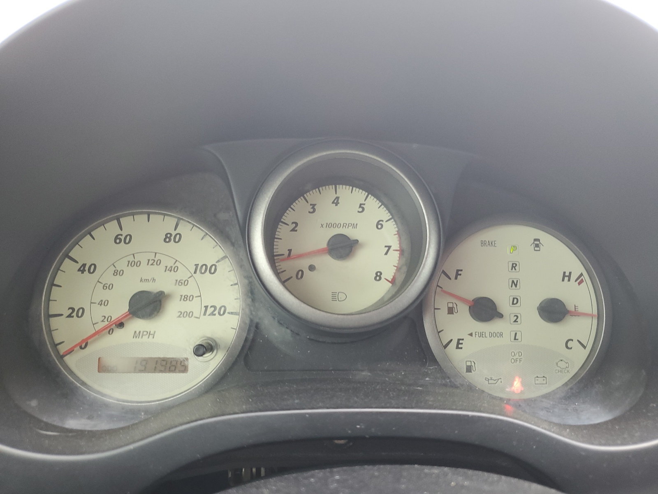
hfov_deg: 67.3
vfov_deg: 53.1
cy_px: 247
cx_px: 329
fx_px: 494
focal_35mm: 26
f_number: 1.5
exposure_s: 1/120
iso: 74
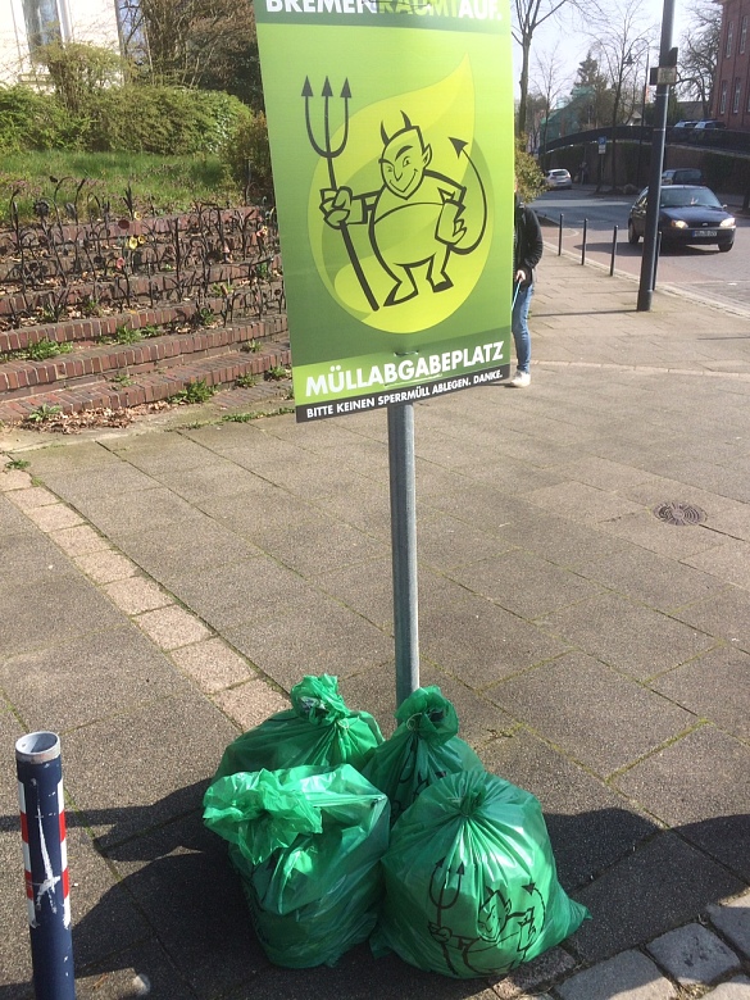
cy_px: 500
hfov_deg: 48.2
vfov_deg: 61.7
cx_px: 375
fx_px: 838
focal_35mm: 29
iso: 32
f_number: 2.2
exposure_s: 1/1325
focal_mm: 4.15
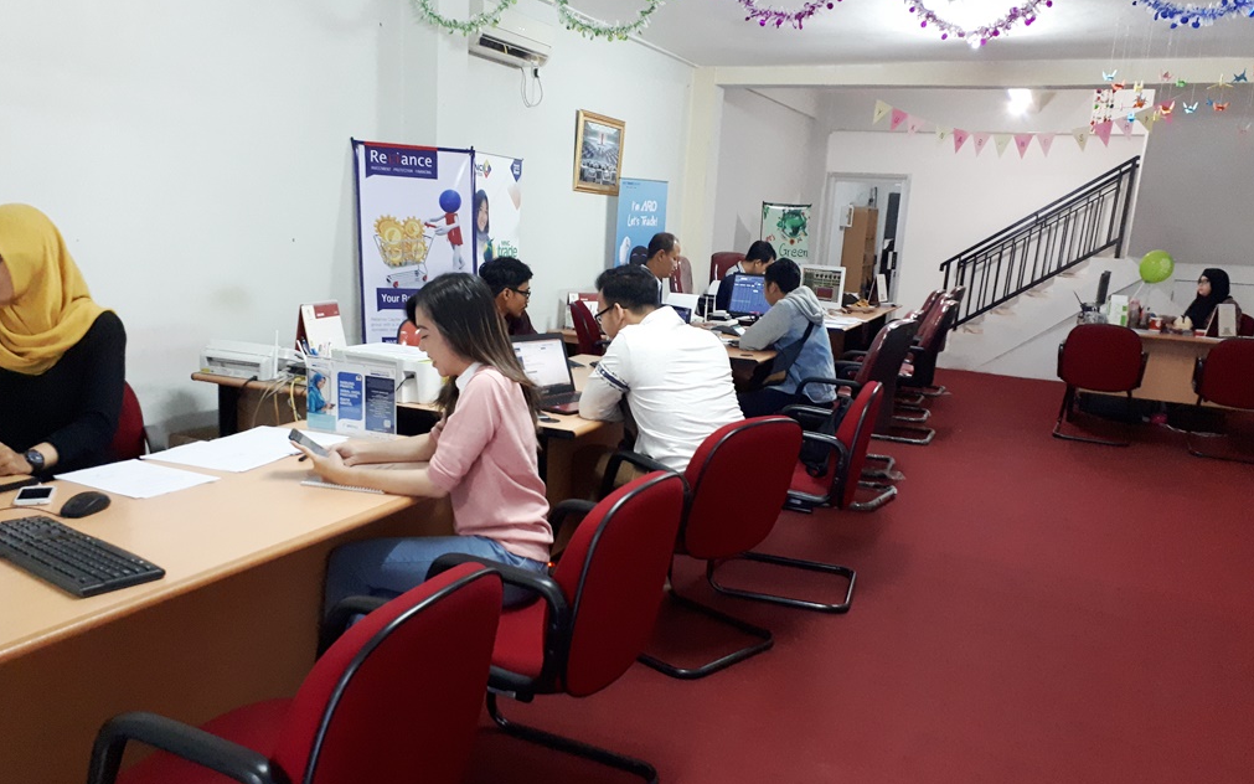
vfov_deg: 43.1
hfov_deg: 64.6
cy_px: 423
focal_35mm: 29
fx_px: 991
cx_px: 626
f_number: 1.9
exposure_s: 1/17
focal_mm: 3.6
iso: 400
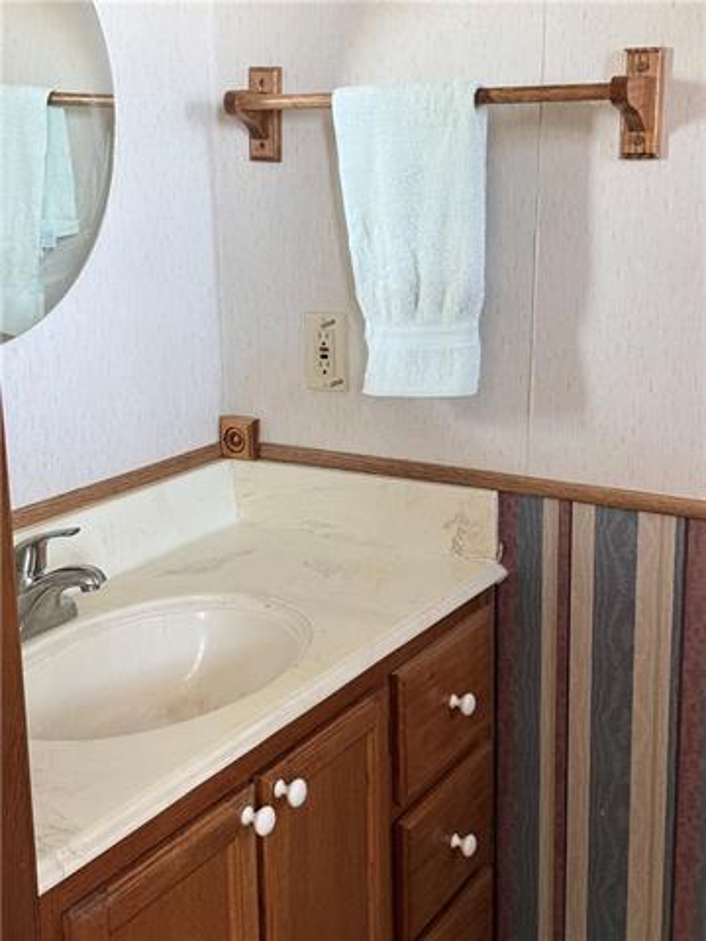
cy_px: 470
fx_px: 1305
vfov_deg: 39.7
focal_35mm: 48
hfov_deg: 30.3
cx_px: 353
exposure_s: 1/40
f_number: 1.78
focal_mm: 6.76
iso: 400
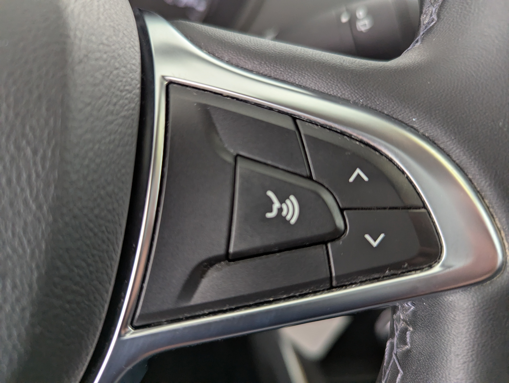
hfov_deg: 71.5
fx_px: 353
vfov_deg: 56.9
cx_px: 254
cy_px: 192
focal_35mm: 24
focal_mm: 6.81
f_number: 1.85
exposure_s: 1/231
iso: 610
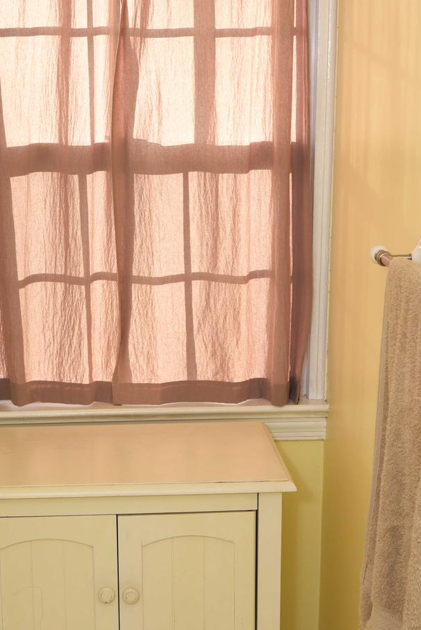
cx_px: 173
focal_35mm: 64
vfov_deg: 31.4
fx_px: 1120
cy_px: 323
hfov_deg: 21.3
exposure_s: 1/160
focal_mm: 38
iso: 640
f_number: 6.3
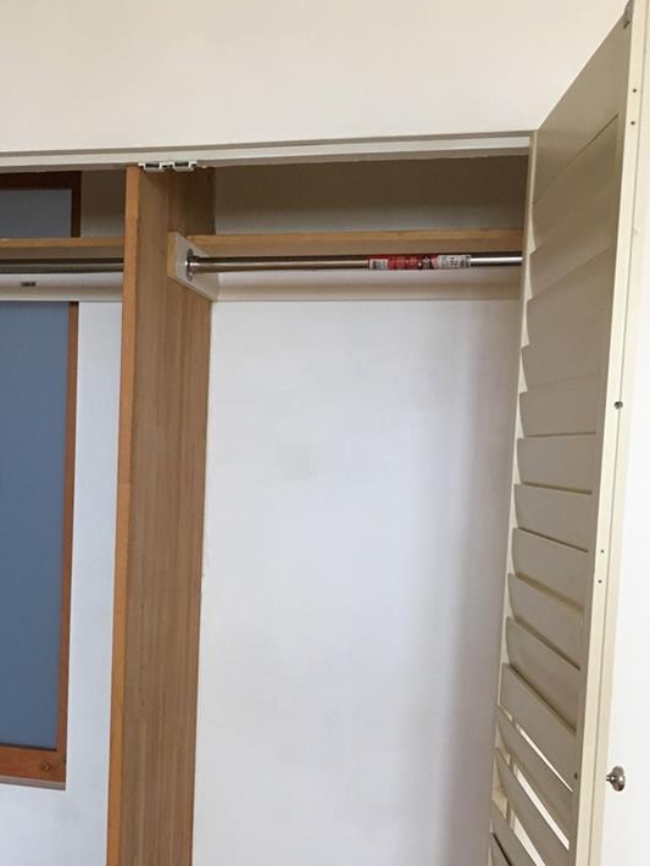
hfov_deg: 29.1
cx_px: 140
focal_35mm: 49
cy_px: 577
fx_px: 1226
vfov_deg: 38.5
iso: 125
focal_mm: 4.15
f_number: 2.2
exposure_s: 1/30
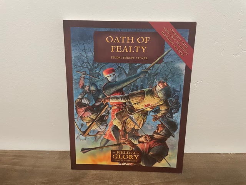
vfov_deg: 53.1
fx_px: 185
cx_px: 123
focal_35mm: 26
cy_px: 92
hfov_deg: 67.3
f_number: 1.6
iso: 250
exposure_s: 1/60
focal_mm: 4.2
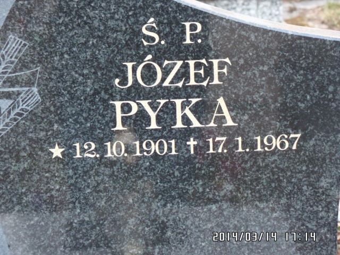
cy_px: 128
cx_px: 170
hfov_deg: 14.0
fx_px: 1385
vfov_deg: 10.5
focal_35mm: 141
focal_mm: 25.2
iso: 800
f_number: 4.2
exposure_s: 1/45
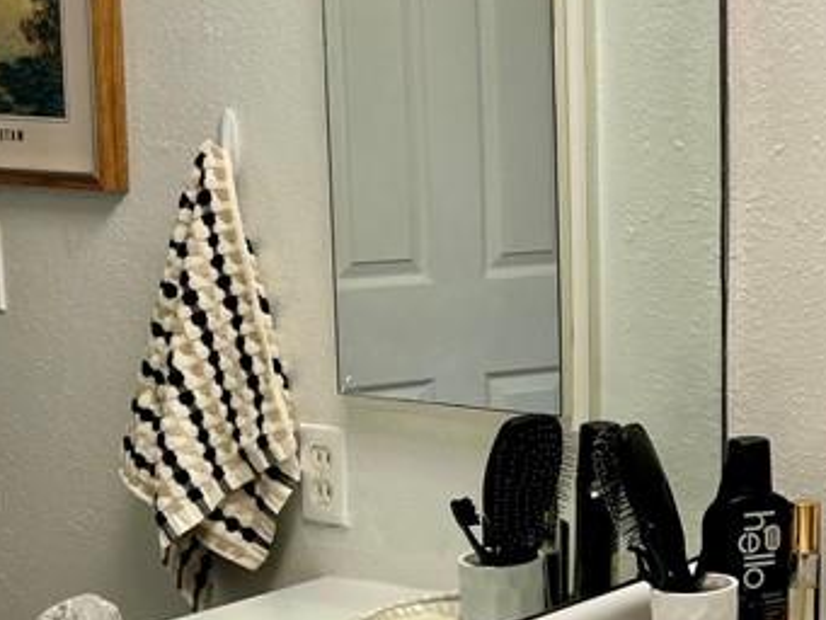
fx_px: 1862
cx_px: 1056
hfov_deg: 22.5
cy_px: 356
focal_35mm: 78
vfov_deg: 18.9
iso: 64
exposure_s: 1/120
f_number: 1.5
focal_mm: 5.7
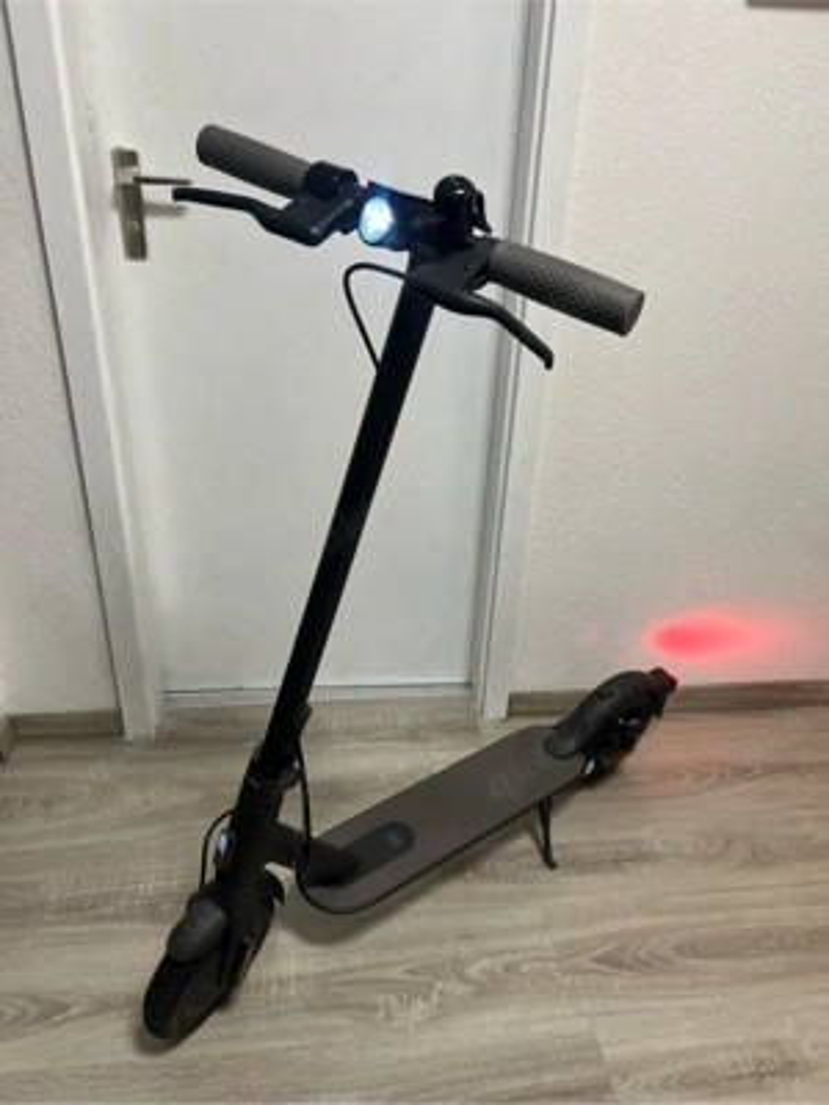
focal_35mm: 26
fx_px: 830
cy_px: 552
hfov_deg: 53.1
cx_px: 414
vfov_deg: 67.3
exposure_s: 1/100
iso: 125
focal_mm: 5.7
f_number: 1.5
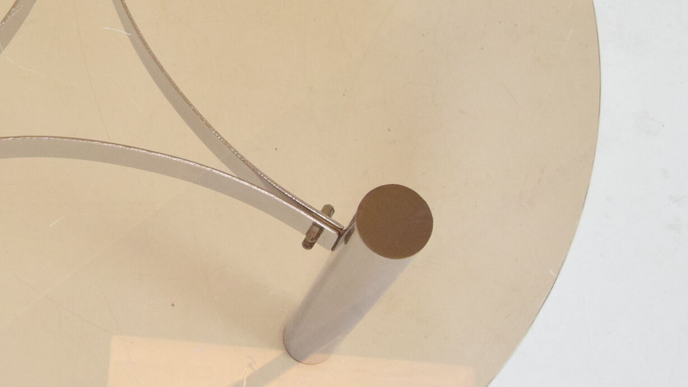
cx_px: 18
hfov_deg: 28.8
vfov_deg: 17.3
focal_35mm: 69
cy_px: 49
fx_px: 1259
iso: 1600
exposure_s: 1/160
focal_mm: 18
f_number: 6.3
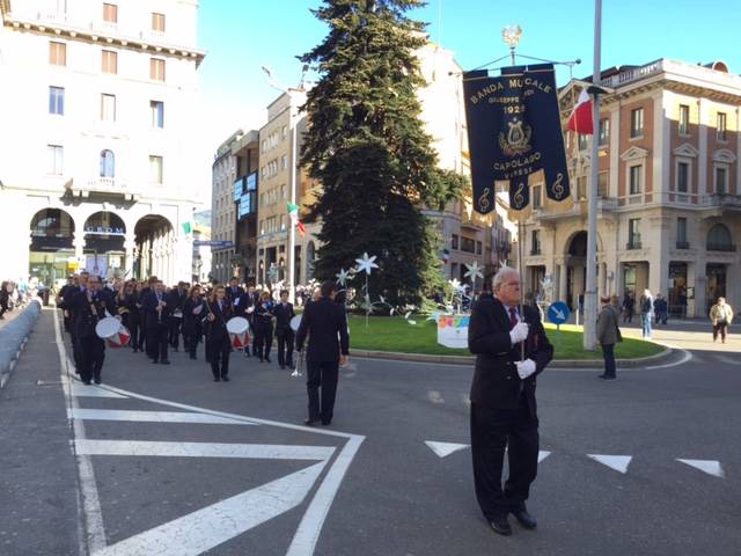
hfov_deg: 61.7
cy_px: 278
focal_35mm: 29
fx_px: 621
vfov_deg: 48.2
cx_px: 370
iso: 32
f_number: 2.2
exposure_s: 1/271
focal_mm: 4.15
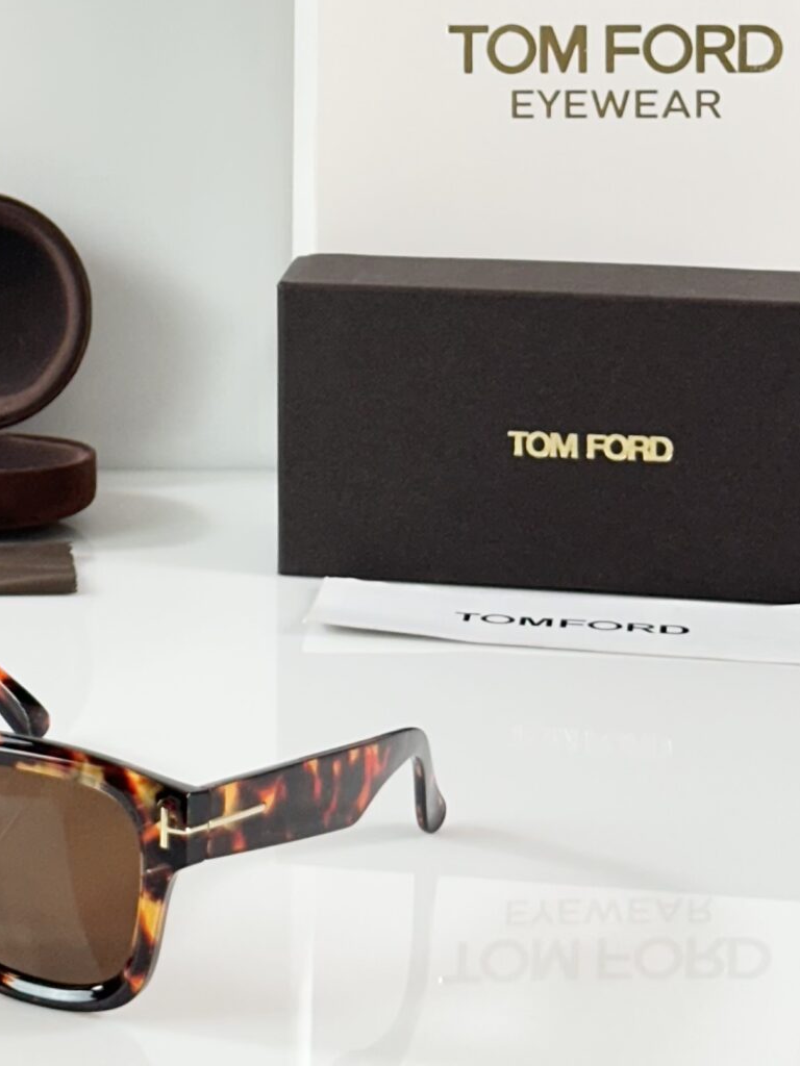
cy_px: -25
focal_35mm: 120
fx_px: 3698
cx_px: -26
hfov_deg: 12.2
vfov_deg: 16.1
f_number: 1.78
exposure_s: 1/100
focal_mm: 6.86
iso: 64
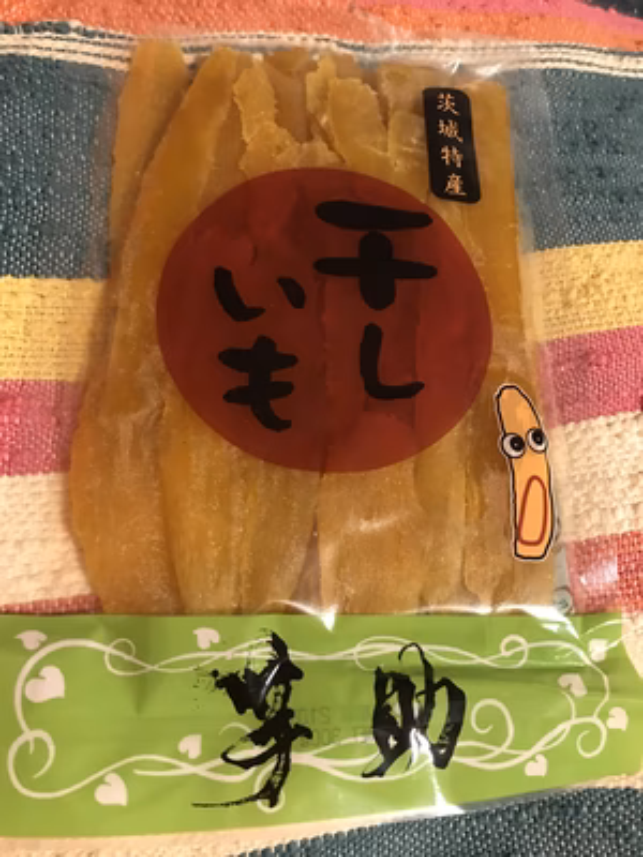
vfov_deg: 63.4
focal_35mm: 28
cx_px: 322
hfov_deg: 49.7
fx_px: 693
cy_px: 428
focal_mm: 3.99
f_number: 1.8
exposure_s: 1/12
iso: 100
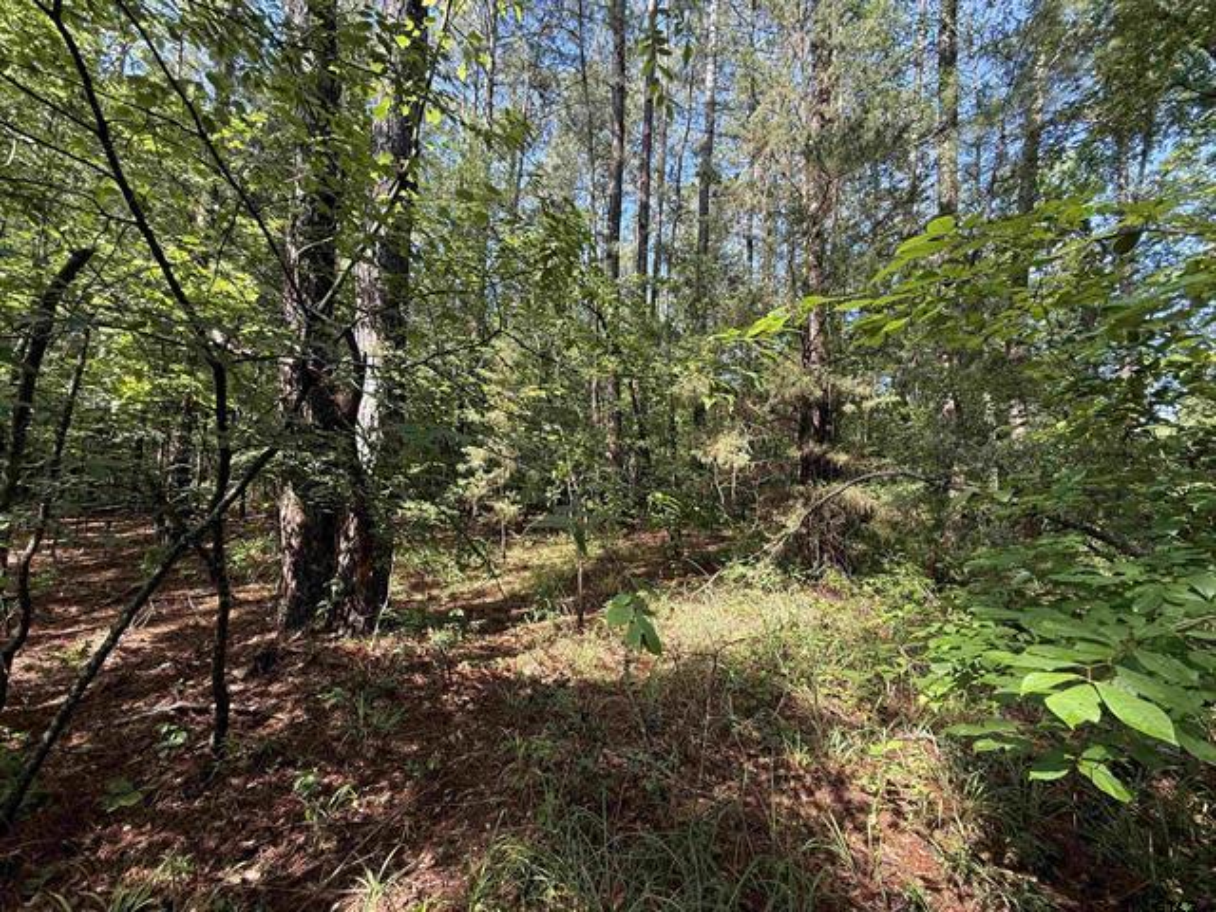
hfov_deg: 102.1
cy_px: 456
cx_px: 608
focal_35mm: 14
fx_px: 492
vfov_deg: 85.7
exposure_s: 1/99
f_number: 2.2
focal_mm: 2.22
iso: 50
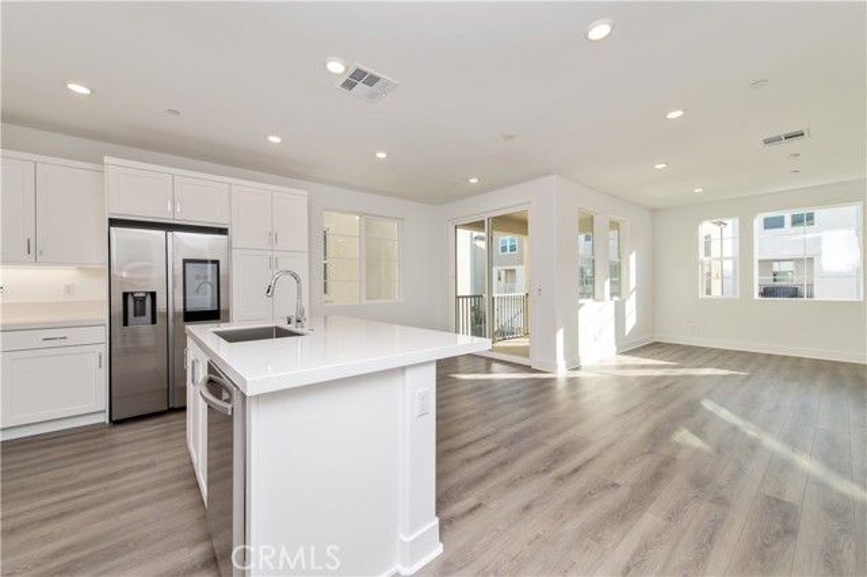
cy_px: 288
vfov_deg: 81.1
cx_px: 434
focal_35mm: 14
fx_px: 337
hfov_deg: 104.3
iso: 180
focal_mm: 14
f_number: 5.6
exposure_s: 1/125
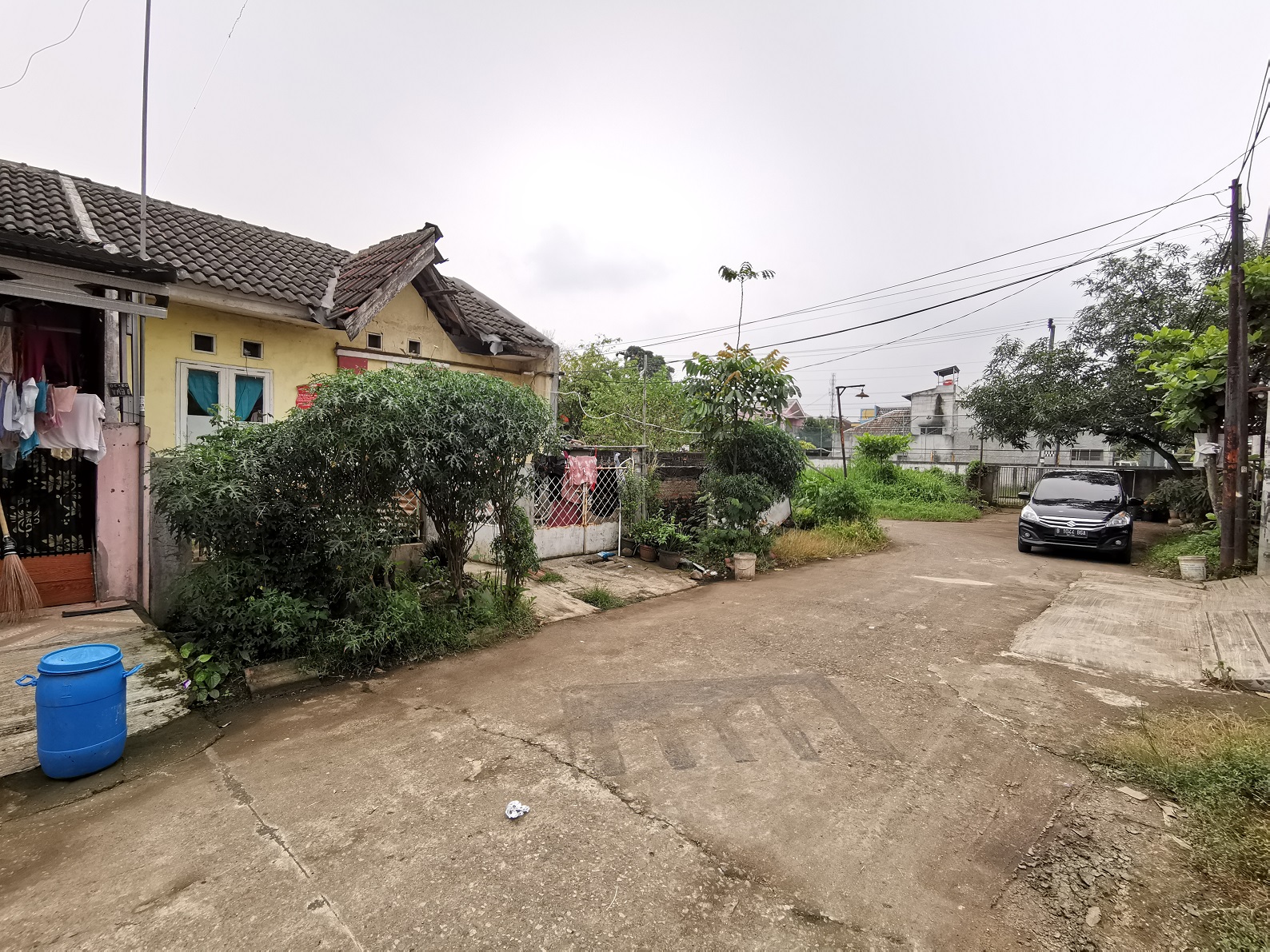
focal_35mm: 16
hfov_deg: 94.5
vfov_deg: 78.1
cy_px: 476
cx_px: 635
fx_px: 587
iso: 50
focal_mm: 2.35
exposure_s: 1/434
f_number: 2.2
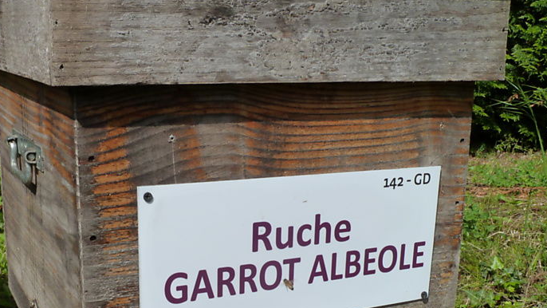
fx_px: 682
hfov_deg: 43.7
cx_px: 244
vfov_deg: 25.1
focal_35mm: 47
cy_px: 231
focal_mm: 6.1
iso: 125
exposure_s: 1/500
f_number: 5.6
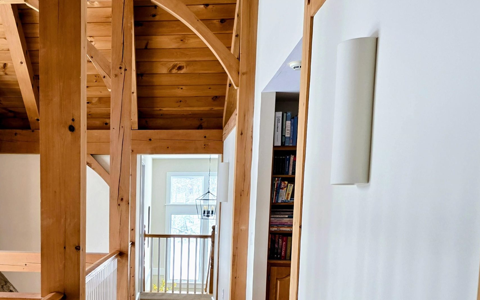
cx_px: 116
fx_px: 576
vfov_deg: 28.0
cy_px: 274
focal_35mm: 44
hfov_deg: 43.7
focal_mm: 6.3
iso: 200
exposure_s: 1/120
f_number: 1.7
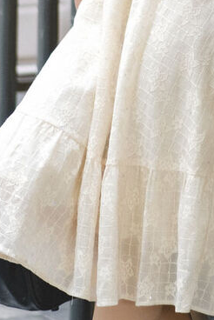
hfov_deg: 5.5
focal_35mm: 248
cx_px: 311
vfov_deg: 8.0
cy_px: -285
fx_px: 2207
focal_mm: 58
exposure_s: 1/640
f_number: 1.4
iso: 320
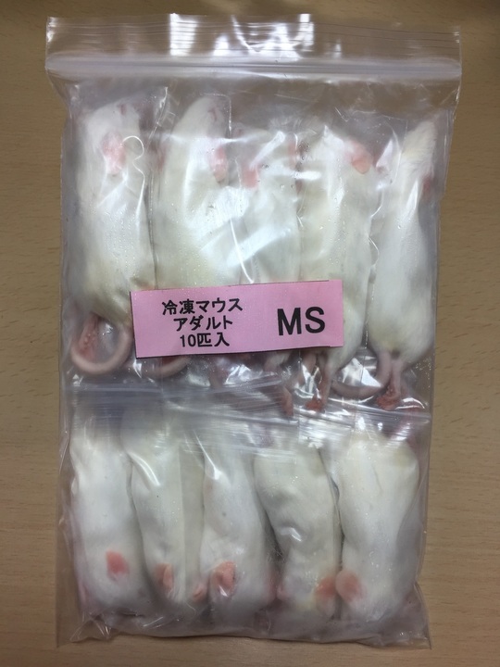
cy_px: 334
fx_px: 559
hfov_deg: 48.2
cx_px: 250
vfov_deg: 61.7
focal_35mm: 29
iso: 32
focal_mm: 4.15
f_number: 2.2
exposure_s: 1/213
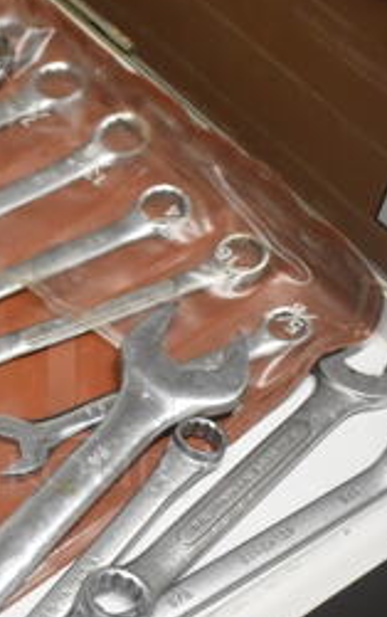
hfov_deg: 15.4
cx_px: -84
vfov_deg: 25.1
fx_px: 1379
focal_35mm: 82
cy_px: 368
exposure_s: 1/125
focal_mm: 22
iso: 2200
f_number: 3.8
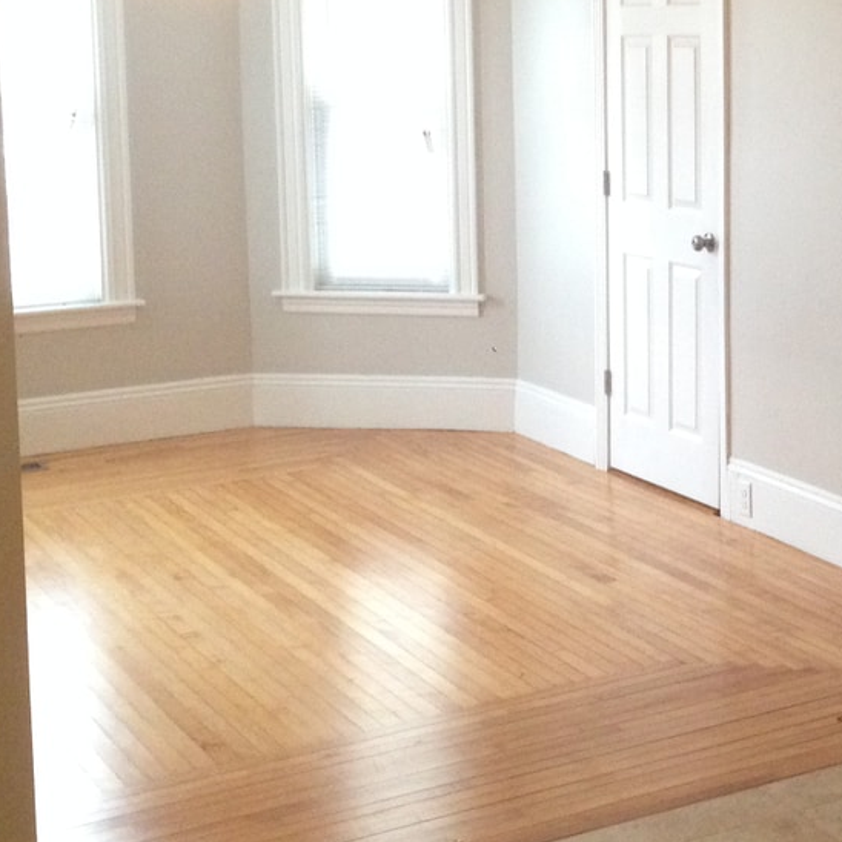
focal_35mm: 71
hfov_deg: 23.6
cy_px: 214
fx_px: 1954
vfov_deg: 24.1
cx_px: 783
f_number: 2.4
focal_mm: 4.12
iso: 320
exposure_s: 1/20
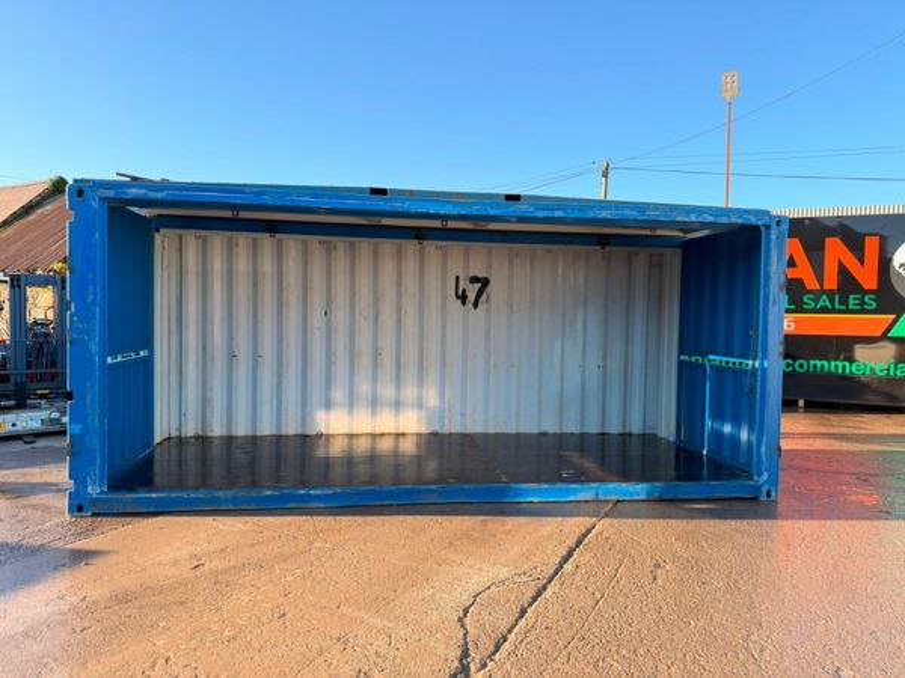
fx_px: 627
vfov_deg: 56.8
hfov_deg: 71.6
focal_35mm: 24
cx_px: 452
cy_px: 339
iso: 100
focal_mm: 6.76
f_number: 1.78
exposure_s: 1/715
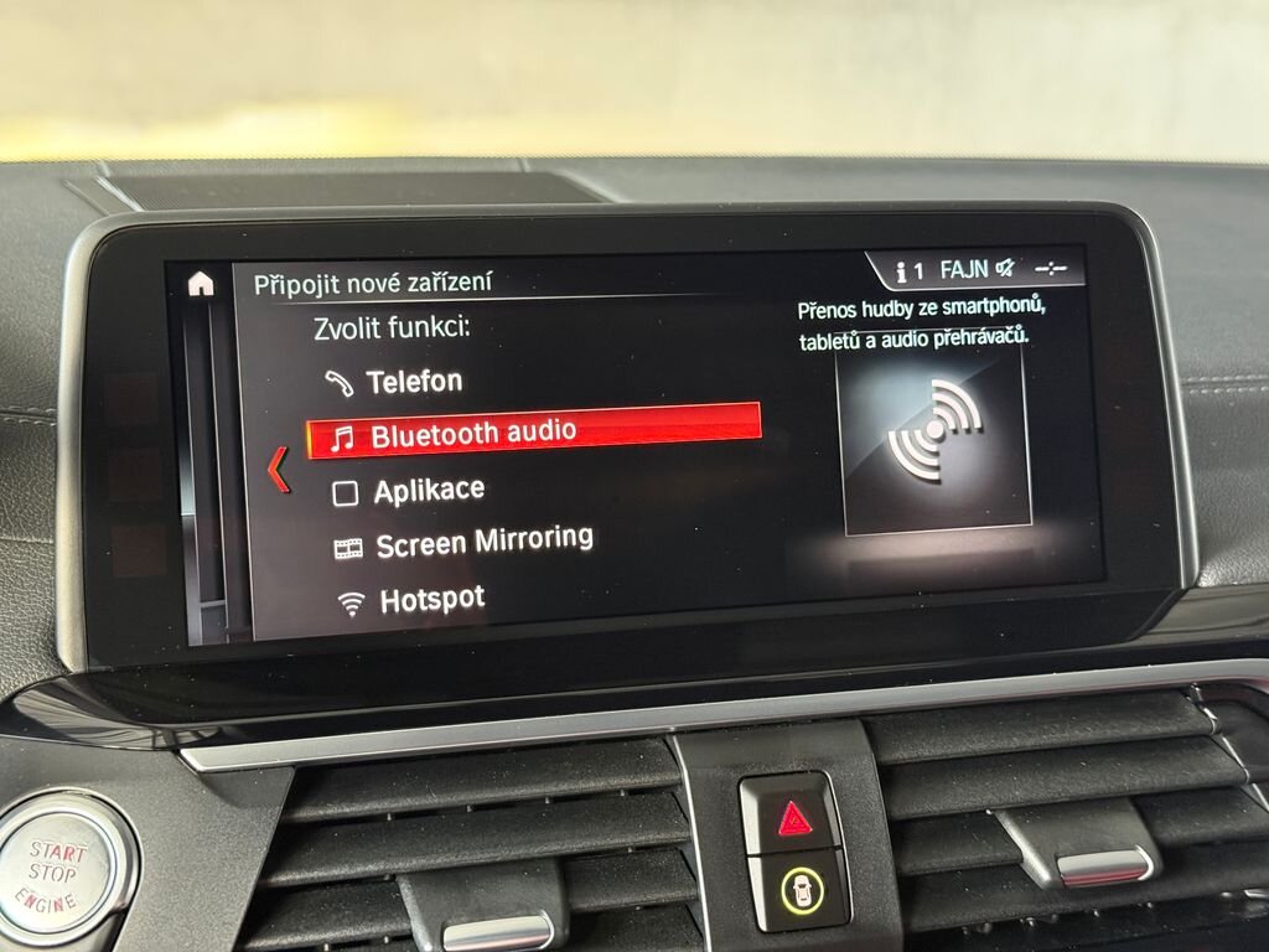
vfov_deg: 30.3
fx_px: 1760
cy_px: 476
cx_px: 634
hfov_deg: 39.7
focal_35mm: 48
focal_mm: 6.76
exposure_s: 1/30
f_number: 1.78
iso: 500
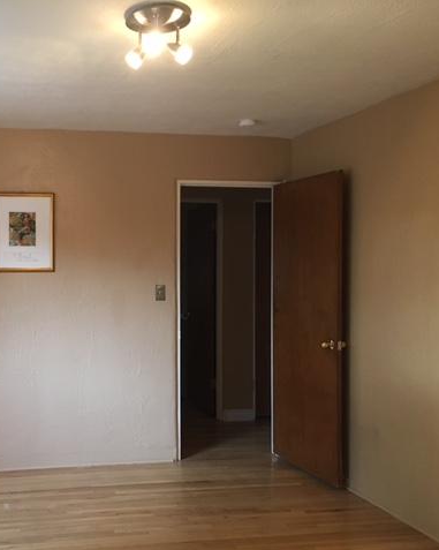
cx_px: 77
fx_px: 618
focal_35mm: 38
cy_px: 276
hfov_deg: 37.5
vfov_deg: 48.0
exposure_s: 1/30
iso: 125
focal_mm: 4.15
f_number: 2.2
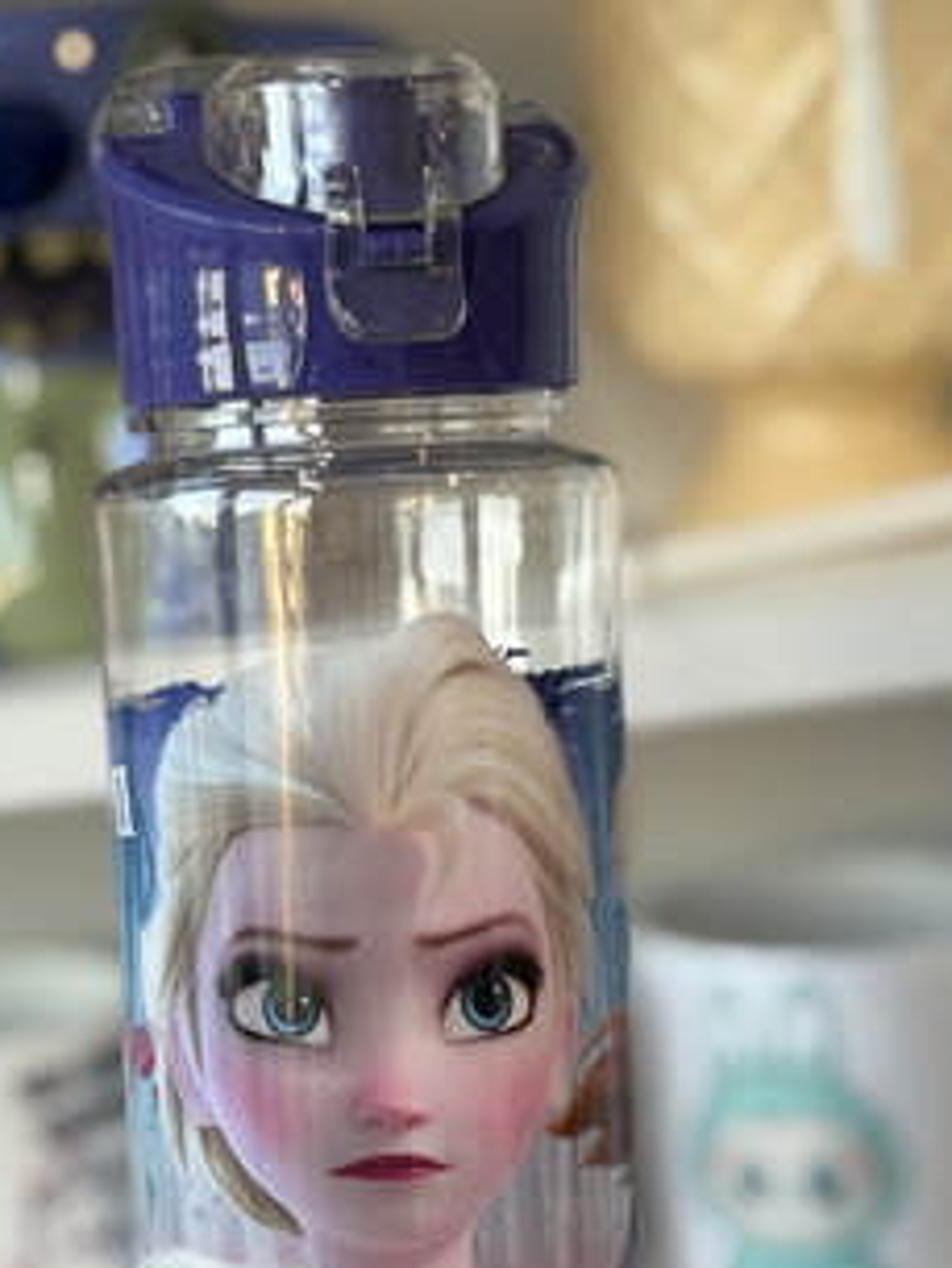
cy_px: 908
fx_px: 3335
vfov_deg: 21.4
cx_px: 312
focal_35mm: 91
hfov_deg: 16.2
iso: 32
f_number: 1.6
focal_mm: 5.96
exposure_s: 1/50
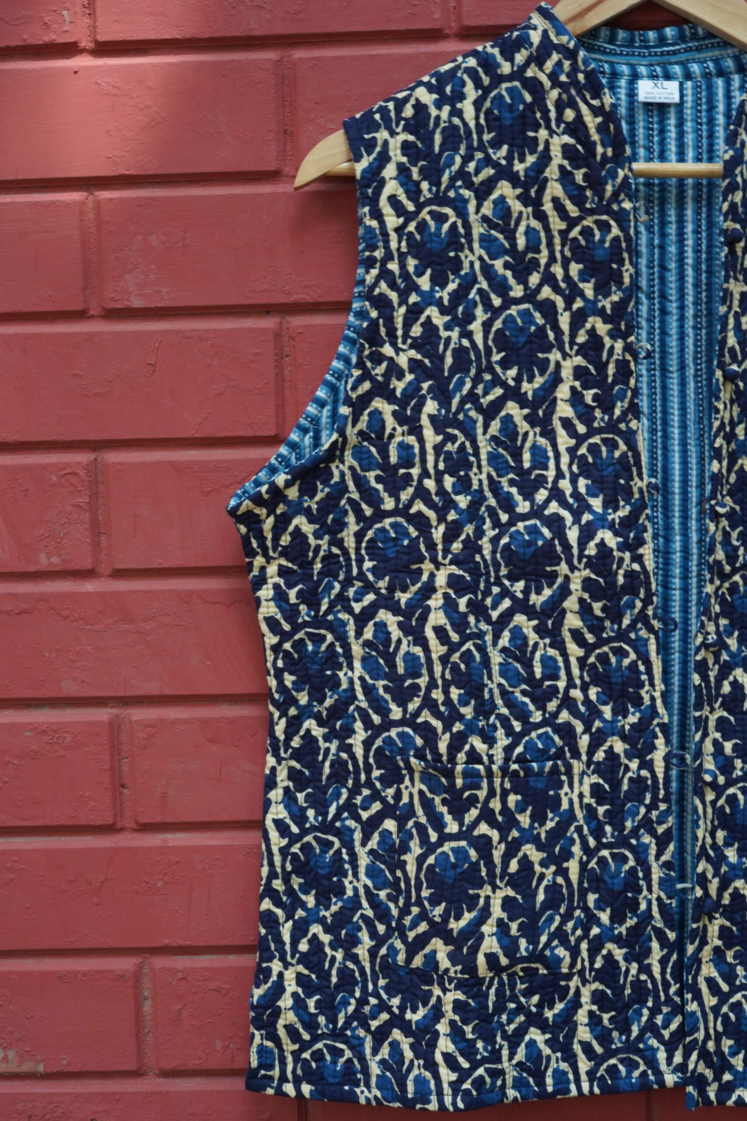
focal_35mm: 50
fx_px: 1556
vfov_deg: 39.6
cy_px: 560
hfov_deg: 27.0
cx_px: 374
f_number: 8
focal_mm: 50
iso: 800
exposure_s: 1/160
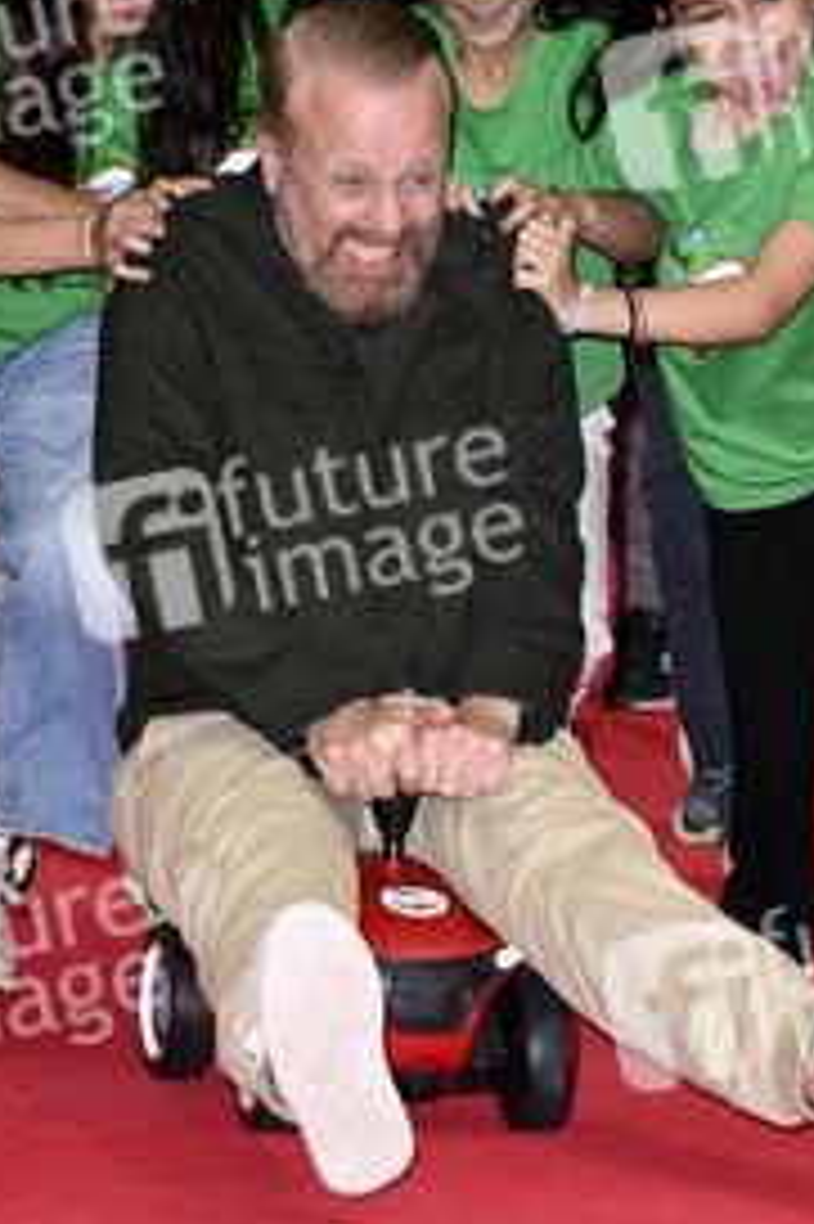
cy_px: 760
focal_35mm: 250
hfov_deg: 5.5
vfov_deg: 8.2
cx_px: 423
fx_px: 8489
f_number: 5.6
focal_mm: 170
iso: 1250
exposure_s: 1/250
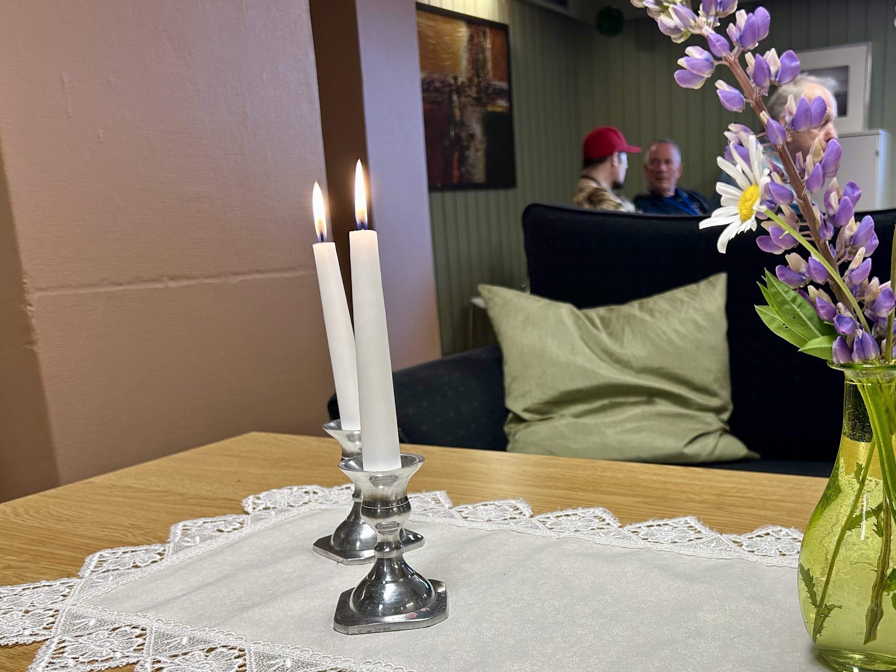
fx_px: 932
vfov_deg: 39.2
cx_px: 581
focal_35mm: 36
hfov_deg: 50.6
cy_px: 448
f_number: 1.5
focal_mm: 5.7
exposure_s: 1/100
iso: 64
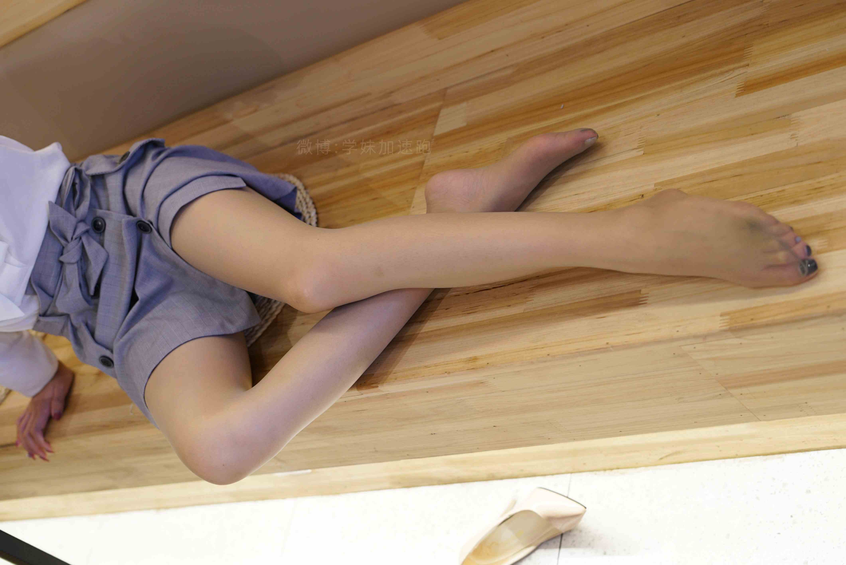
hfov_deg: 39.6
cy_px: 282
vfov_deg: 27.0
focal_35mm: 50
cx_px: 423
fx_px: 1176
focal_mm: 50
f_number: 3.2
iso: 250
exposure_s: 1/30
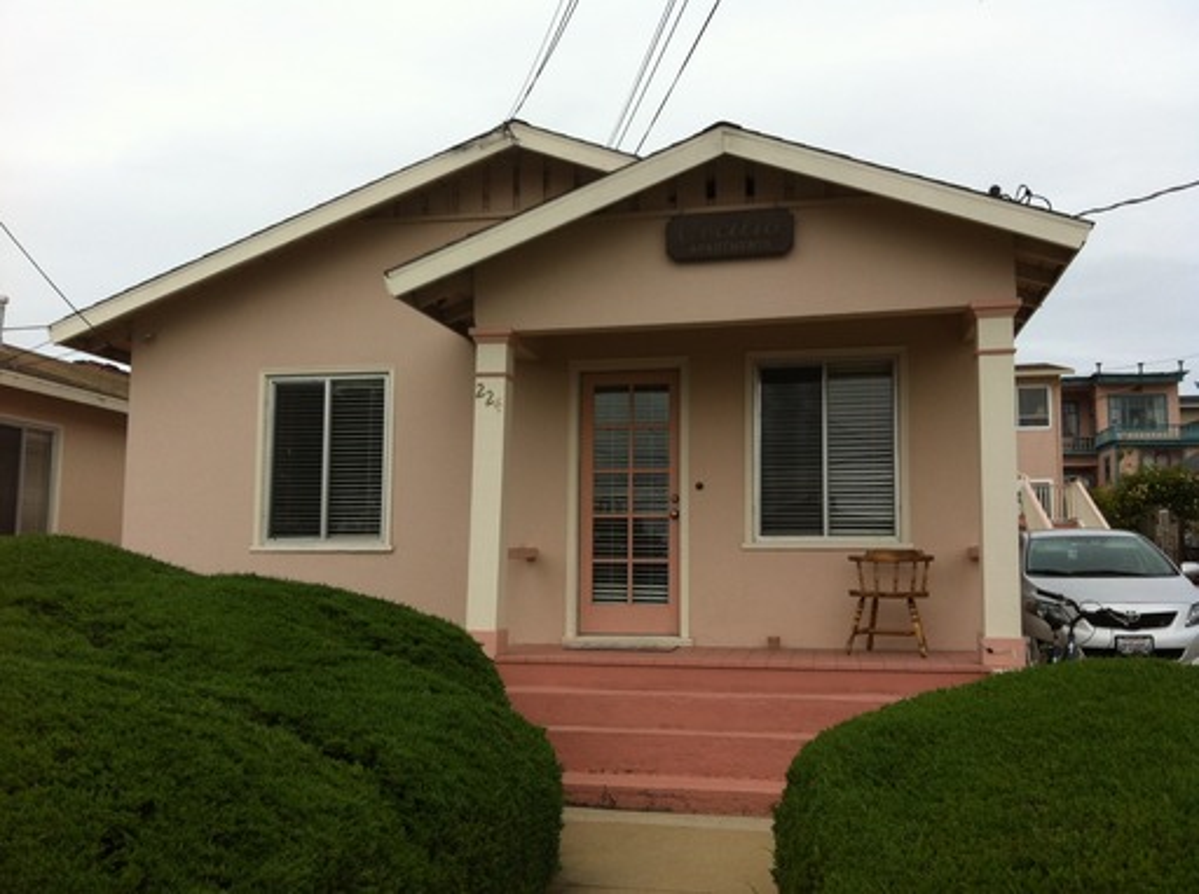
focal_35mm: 35
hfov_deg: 52.7
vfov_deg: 40.6
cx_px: 600
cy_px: 447
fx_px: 1210
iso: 80
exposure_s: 1/1676
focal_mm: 3.85
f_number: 2.8
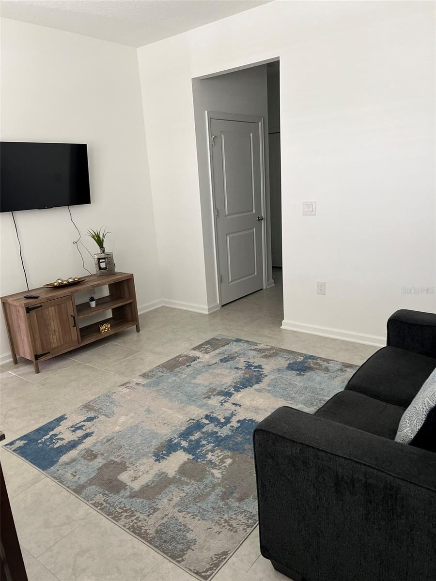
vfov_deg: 67.3
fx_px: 437
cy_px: 290
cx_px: 218
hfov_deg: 53.1
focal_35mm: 26
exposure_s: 1/60
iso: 250
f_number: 1.5
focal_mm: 5.7
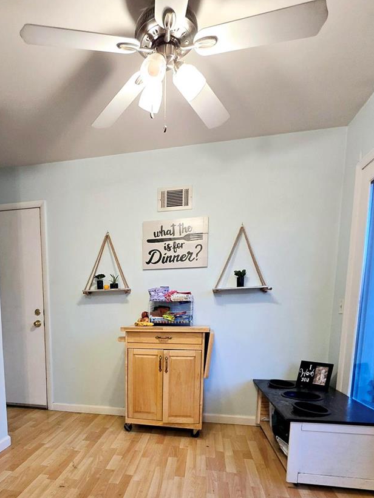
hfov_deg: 66.2
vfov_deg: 79.8
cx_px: 115
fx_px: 274
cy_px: 358
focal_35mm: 19
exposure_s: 1/60.2
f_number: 2.2
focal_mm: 2.2
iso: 200
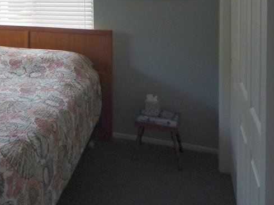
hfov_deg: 37.0
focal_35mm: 46
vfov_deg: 29.2
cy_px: -7
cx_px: 1
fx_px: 364
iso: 125
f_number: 3
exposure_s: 1/125
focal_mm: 4
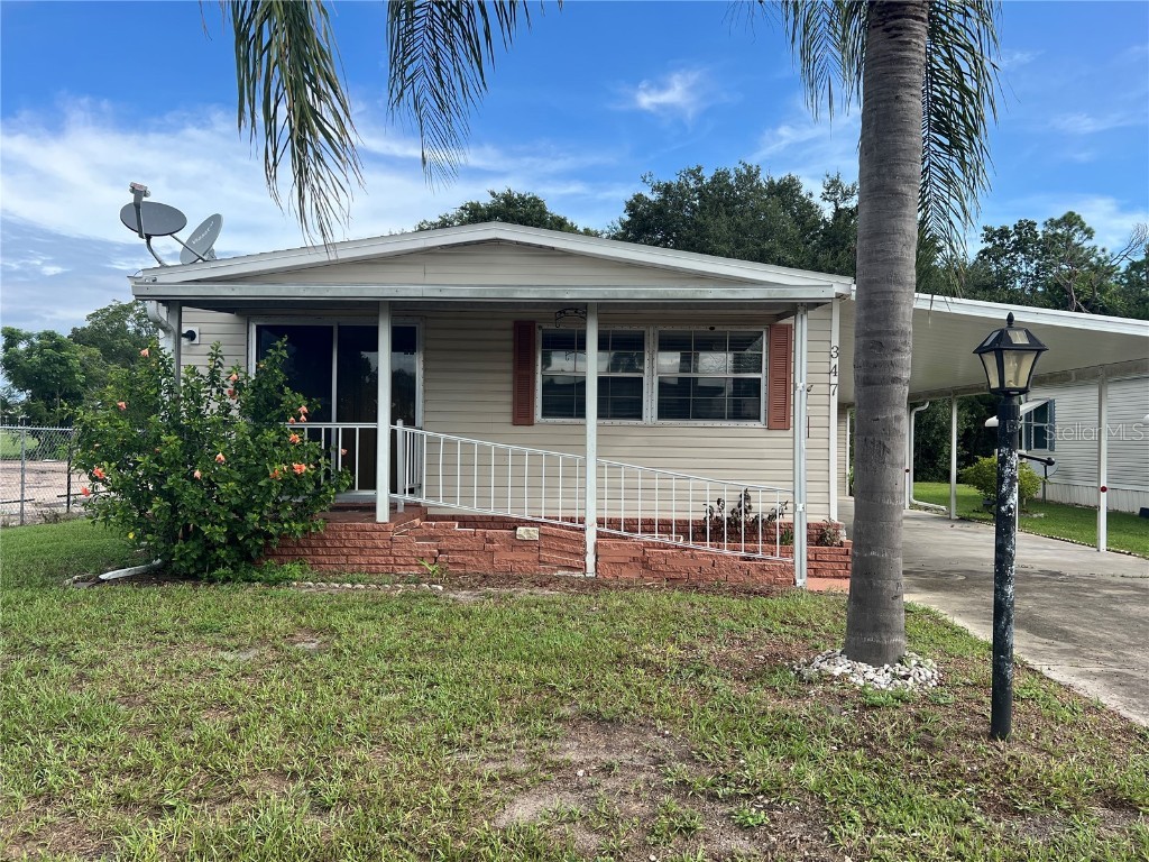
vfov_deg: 53.1
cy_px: 431
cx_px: 574
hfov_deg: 67.3
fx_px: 863
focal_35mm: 26
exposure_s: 1/2457
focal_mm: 5.7
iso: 50
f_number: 1.5
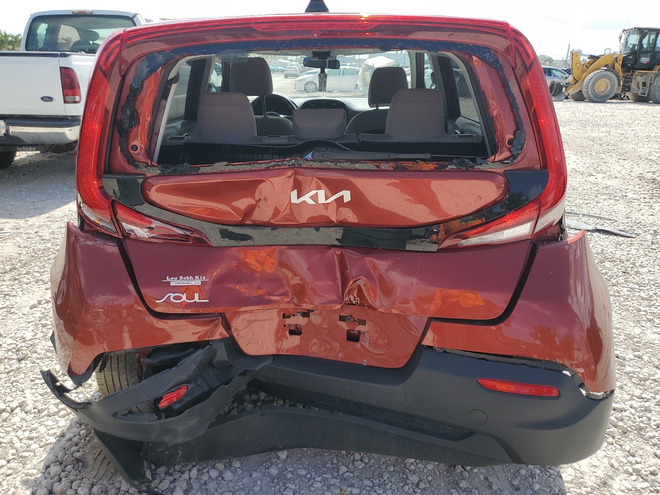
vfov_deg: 53.1
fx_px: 496
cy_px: 248
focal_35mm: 26
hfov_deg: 67.3
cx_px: 330
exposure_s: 1/2000
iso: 50
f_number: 1.5
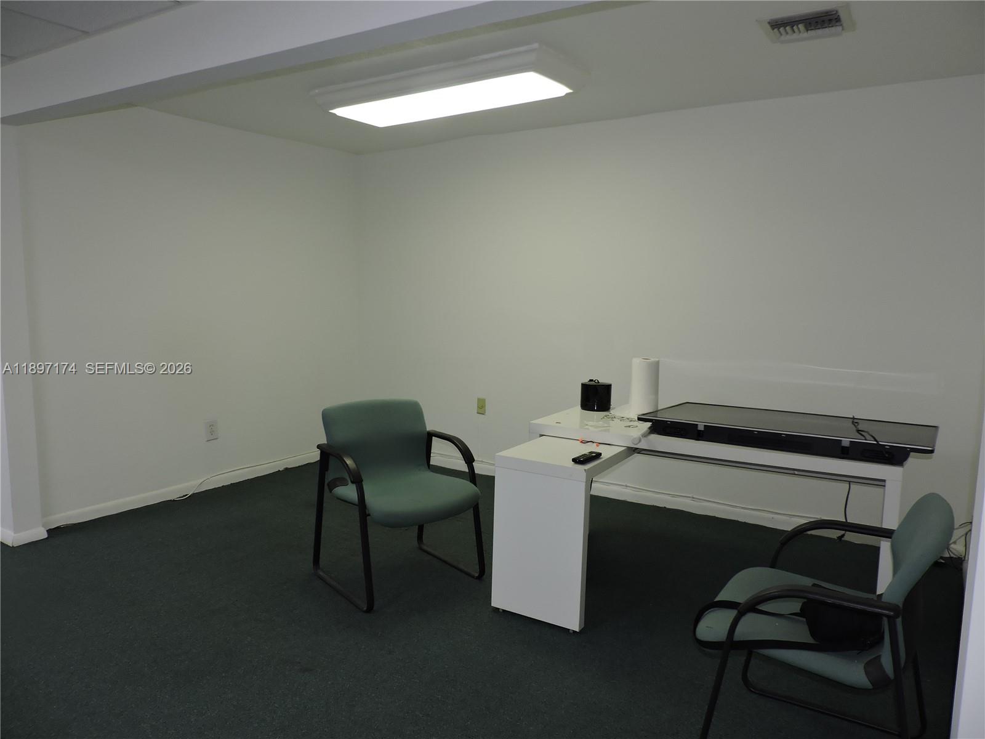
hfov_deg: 71.6
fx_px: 683
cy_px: 370
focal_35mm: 24
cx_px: 492
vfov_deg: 56.8
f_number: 3
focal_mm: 4.3
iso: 125
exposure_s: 1/40
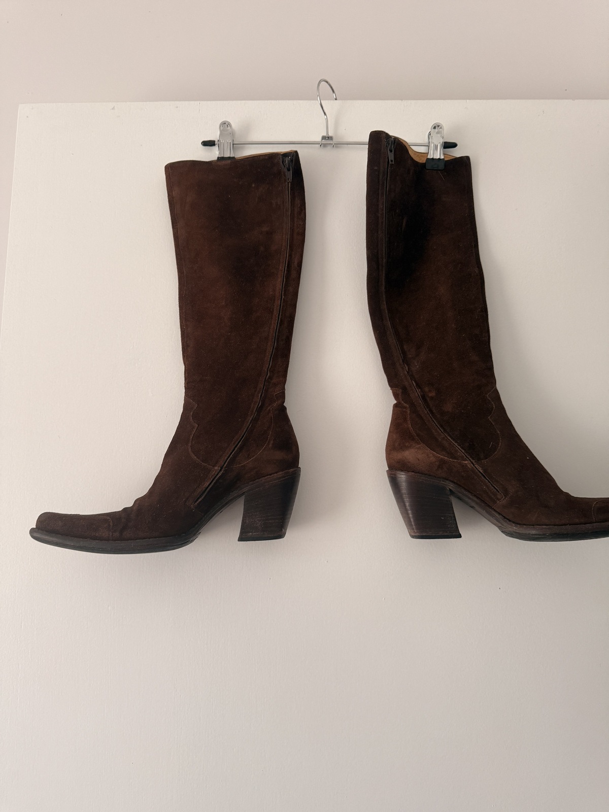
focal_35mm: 24
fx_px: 563
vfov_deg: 71.6
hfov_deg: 56.8
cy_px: 406
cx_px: 304
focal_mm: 6.76
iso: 200
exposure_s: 1/121
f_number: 1.78
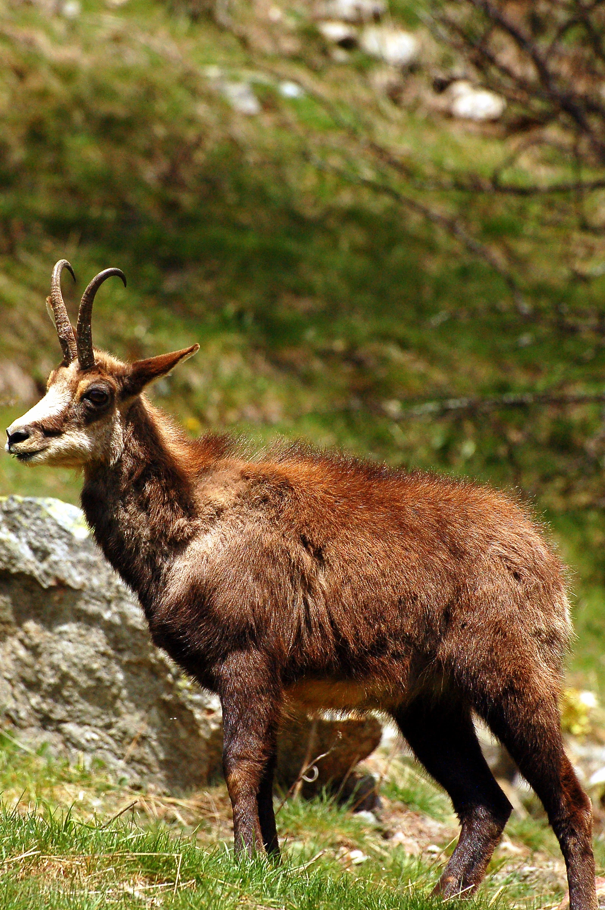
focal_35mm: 366
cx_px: 251
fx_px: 9245
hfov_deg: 3.7
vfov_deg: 5.6
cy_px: 434
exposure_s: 1/2500
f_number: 6.3
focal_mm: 200
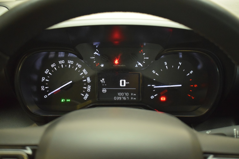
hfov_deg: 49.6
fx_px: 259
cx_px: 120
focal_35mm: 39
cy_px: 80
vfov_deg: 34.2
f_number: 4
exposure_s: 1/60
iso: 3600
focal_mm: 26
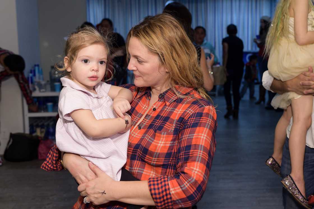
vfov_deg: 31.9
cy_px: 104
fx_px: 366
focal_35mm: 42
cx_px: 157
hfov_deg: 46.4
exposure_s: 1/200
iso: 1000
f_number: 4.5
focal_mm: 42
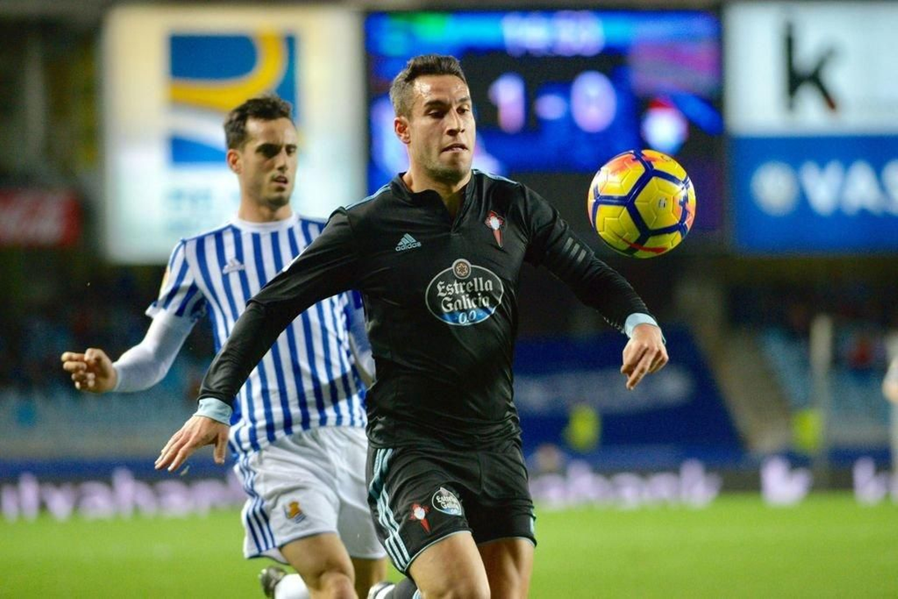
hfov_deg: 6.9
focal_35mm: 300
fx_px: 7483
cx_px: 449
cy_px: 300
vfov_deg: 4.6
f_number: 5.6
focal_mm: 300
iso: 4000
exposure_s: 1/1000
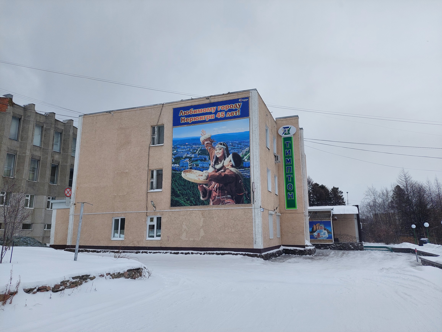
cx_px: 221
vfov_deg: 56.8
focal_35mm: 24
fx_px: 306
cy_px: 166
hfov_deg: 71.6
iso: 40
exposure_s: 1/391
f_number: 1.8
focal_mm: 5.23
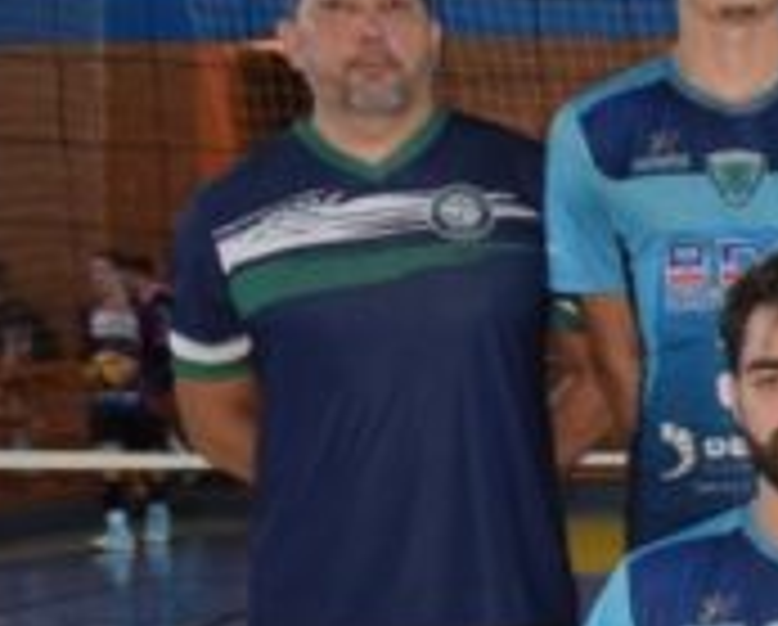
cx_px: 1902
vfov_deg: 10.2
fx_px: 3460
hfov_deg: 10.8
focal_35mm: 150
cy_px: 673
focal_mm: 18
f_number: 3.5
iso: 800
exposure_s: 1/60
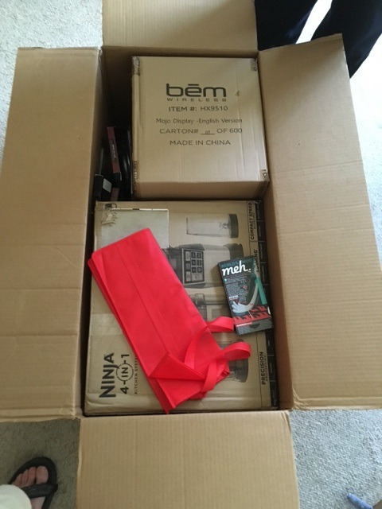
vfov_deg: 61.7
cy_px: 254
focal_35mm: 29
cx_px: 191
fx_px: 427
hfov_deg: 48.2
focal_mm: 4.15
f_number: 2.2
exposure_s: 1/15
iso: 250
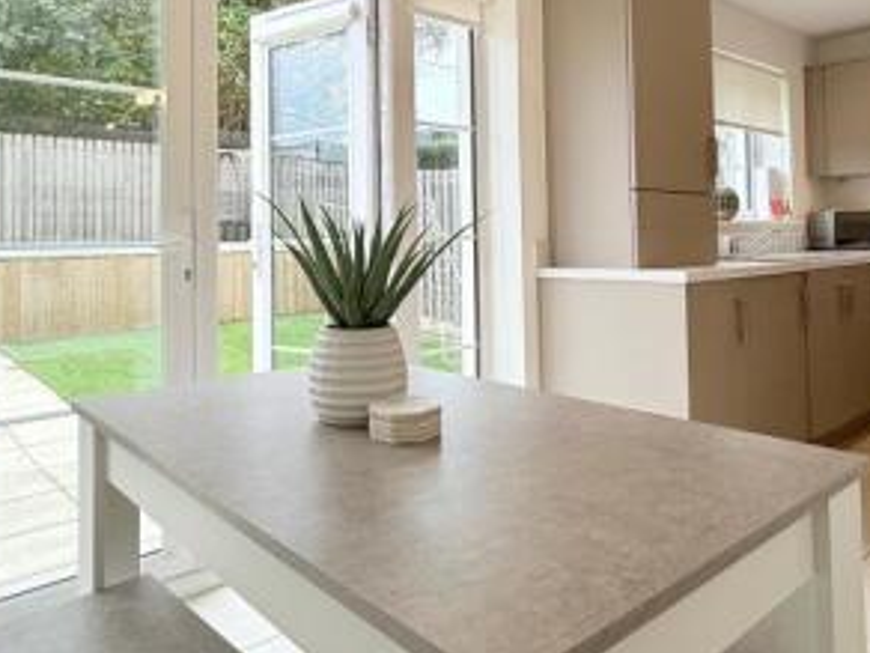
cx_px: 448
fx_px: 704
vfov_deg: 48.8
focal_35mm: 28
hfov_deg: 63.4
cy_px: 213
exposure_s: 1/100
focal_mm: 2.22
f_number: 2.2
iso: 40
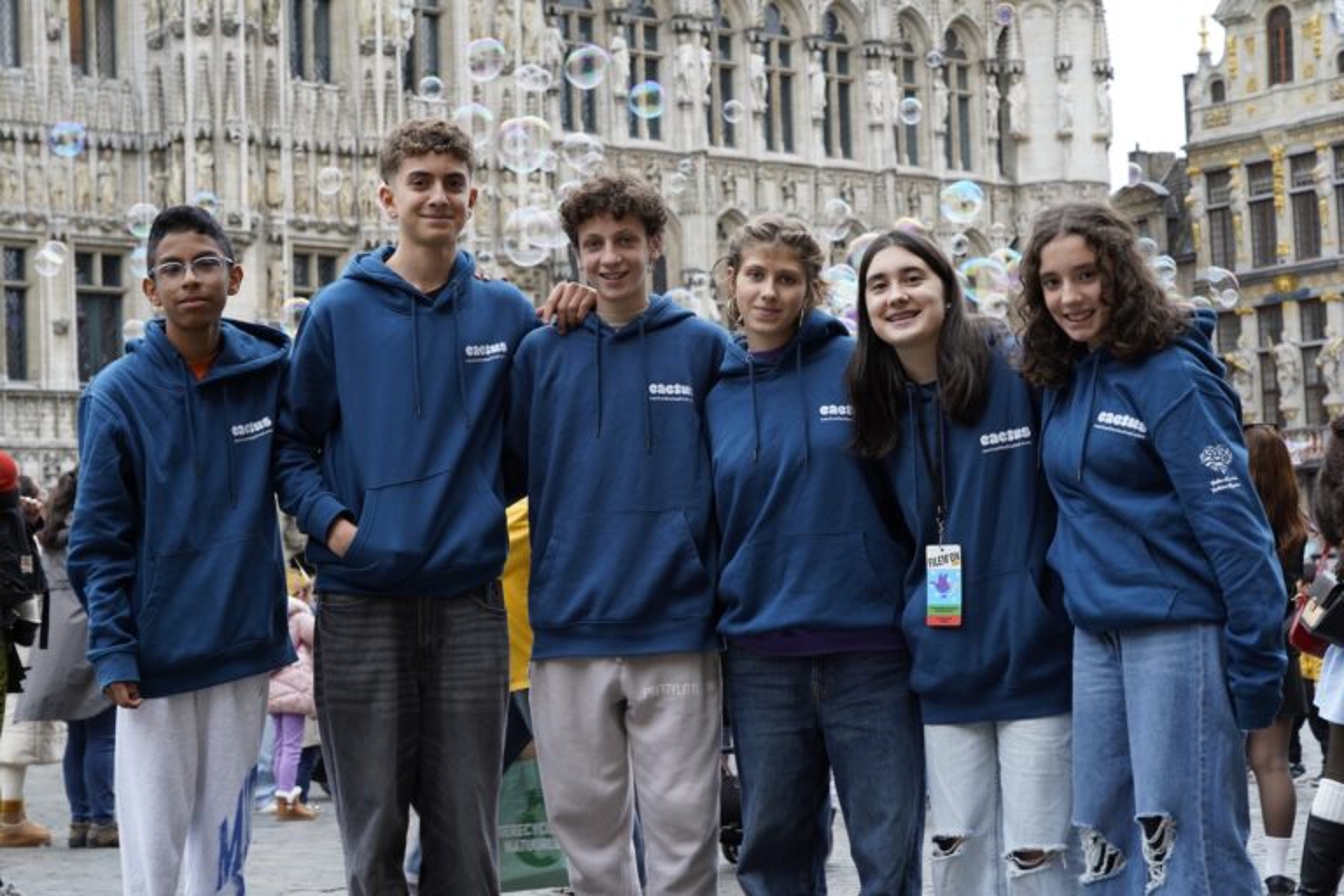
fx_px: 2762
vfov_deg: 18.4
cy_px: 448
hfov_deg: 27.3
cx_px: 672
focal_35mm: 74
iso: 800
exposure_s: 1/100
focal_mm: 74
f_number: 8
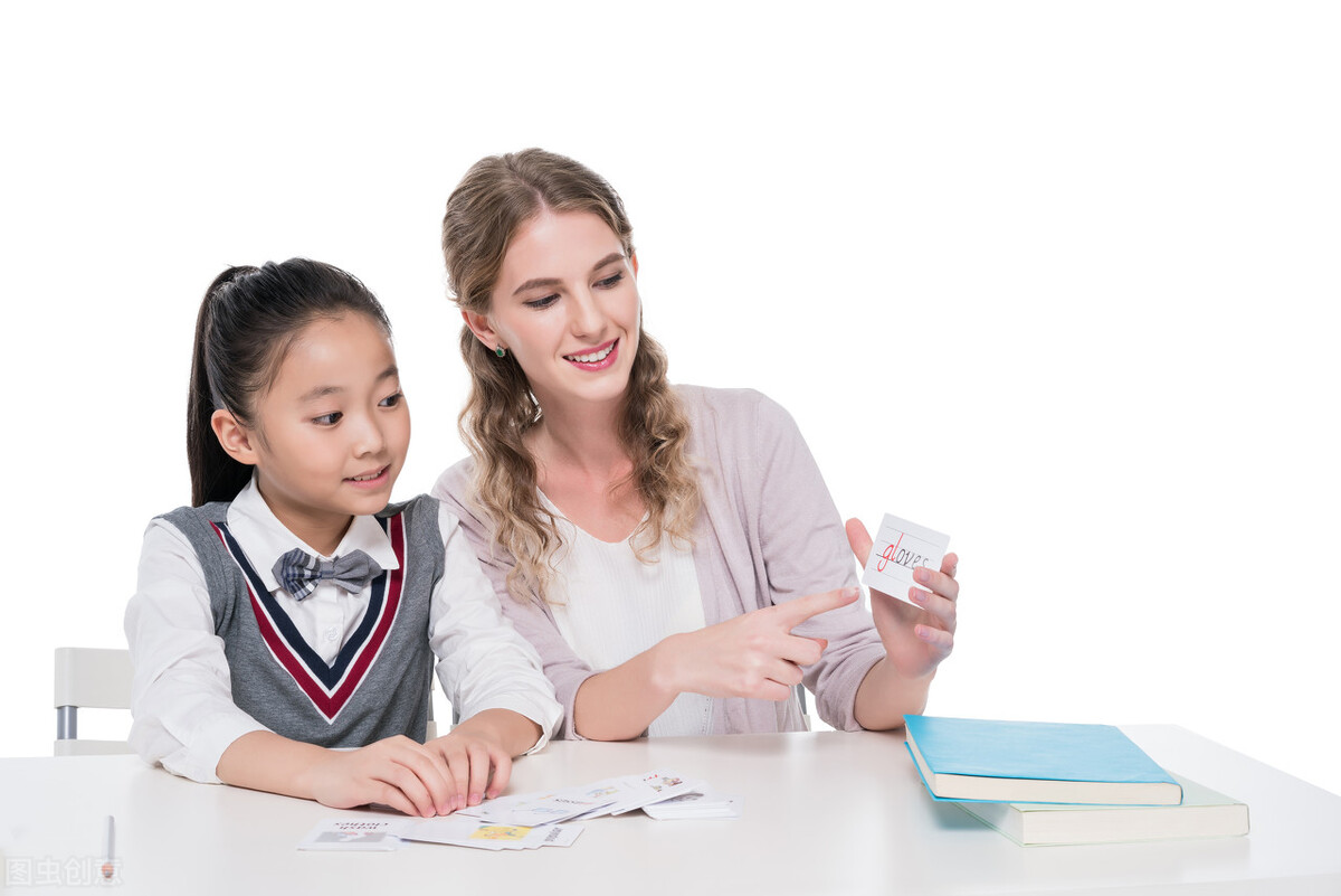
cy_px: 448
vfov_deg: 24.6
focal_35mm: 55
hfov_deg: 36.2
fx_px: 2049
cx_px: 670
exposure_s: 1/125
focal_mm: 55
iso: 100
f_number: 10
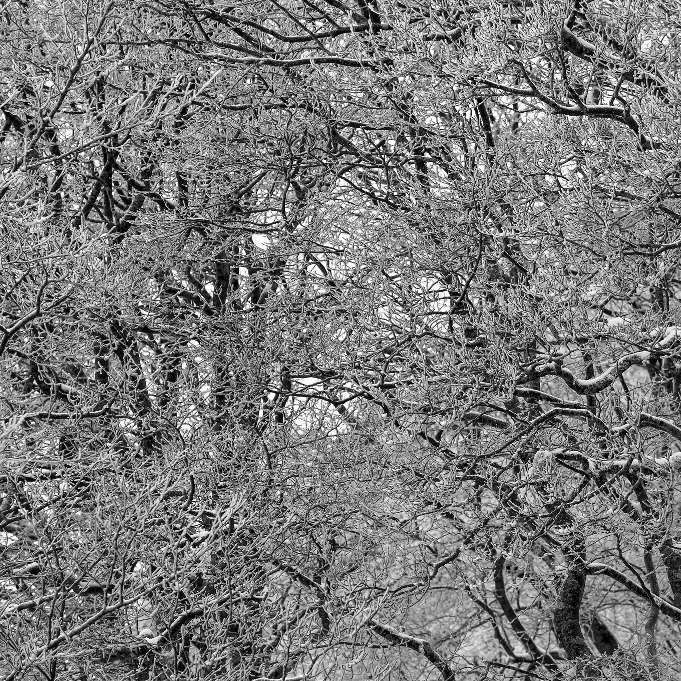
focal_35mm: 300
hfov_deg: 5.8
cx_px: 569
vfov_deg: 5.8
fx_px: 6677
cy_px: 354
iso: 50
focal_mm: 200
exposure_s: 1/60
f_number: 9
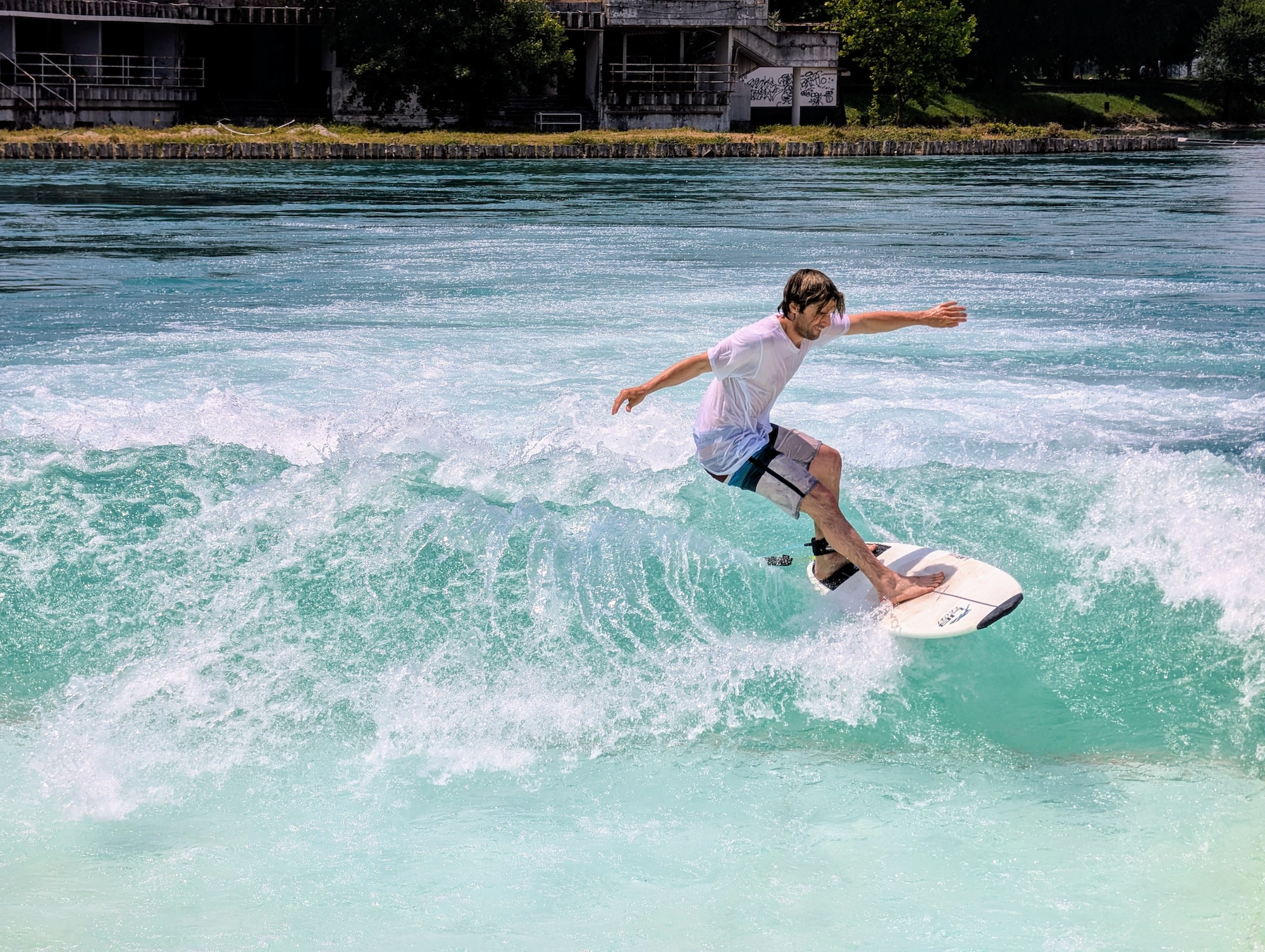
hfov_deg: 17.9
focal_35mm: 110
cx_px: 632
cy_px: 476
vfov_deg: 13.5
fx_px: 4026
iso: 23
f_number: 2.8
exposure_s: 1/835
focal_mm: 18
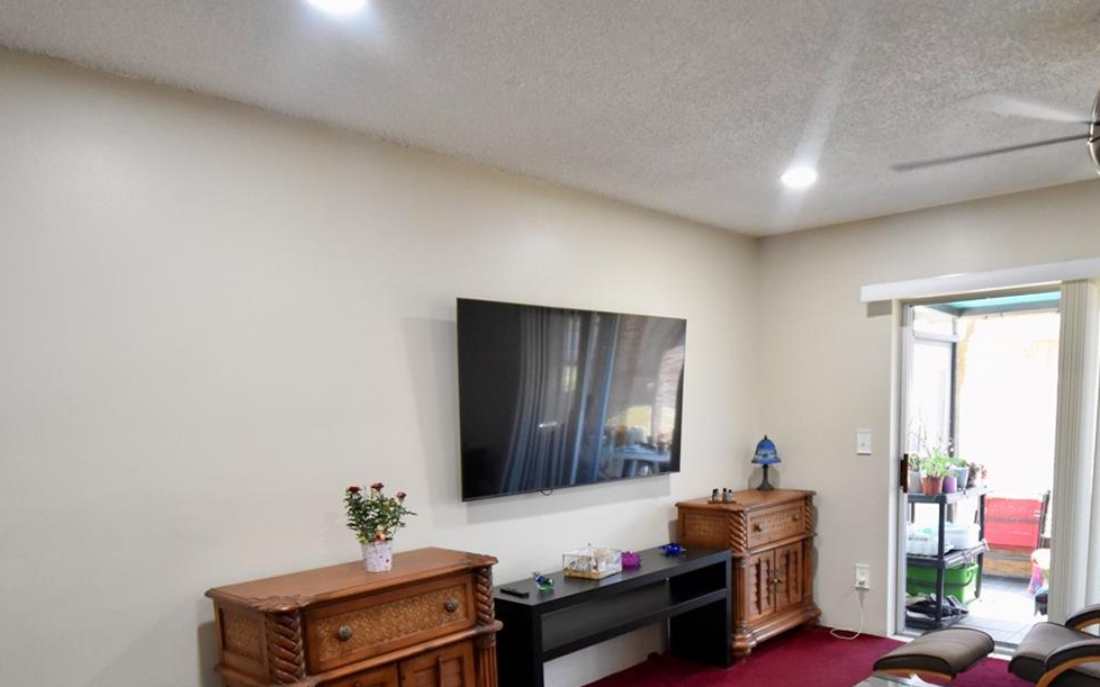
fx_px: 749
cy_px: 519
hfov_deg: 71.9
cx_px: 652
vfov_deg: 47.3
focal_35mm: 25
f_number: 4.5
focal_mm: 10
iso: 2000
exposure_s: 1/60
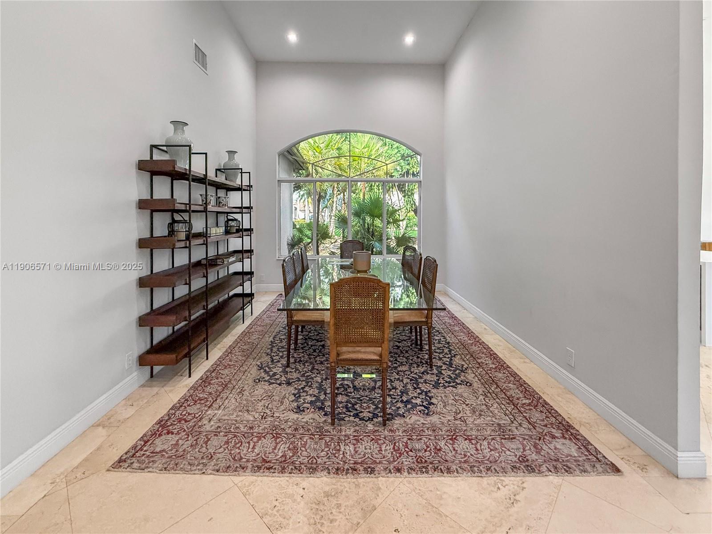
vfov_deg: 85.7
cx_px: 356
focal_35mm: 14
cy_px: 267
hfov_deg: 102.1
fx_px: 288
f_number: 2.2
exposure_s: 1/120
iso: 500
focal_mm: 2.22
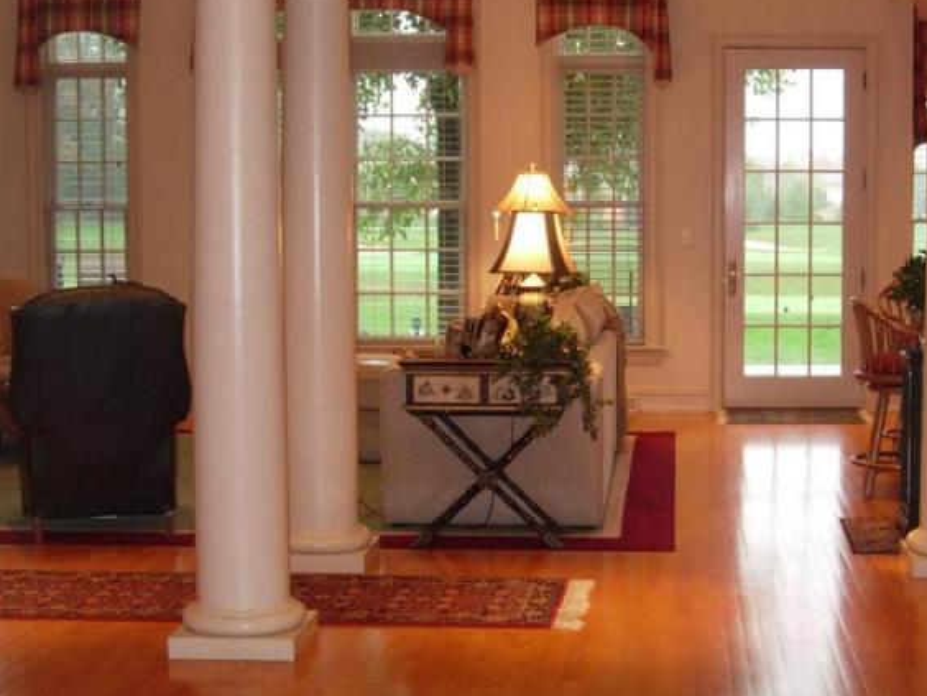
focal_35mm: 69
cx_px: 630
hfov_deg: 28.0
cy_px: 385
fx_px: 1848
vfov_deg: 21.3
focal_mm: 7.8
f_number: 2.8
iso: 79
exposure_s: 1/23.9
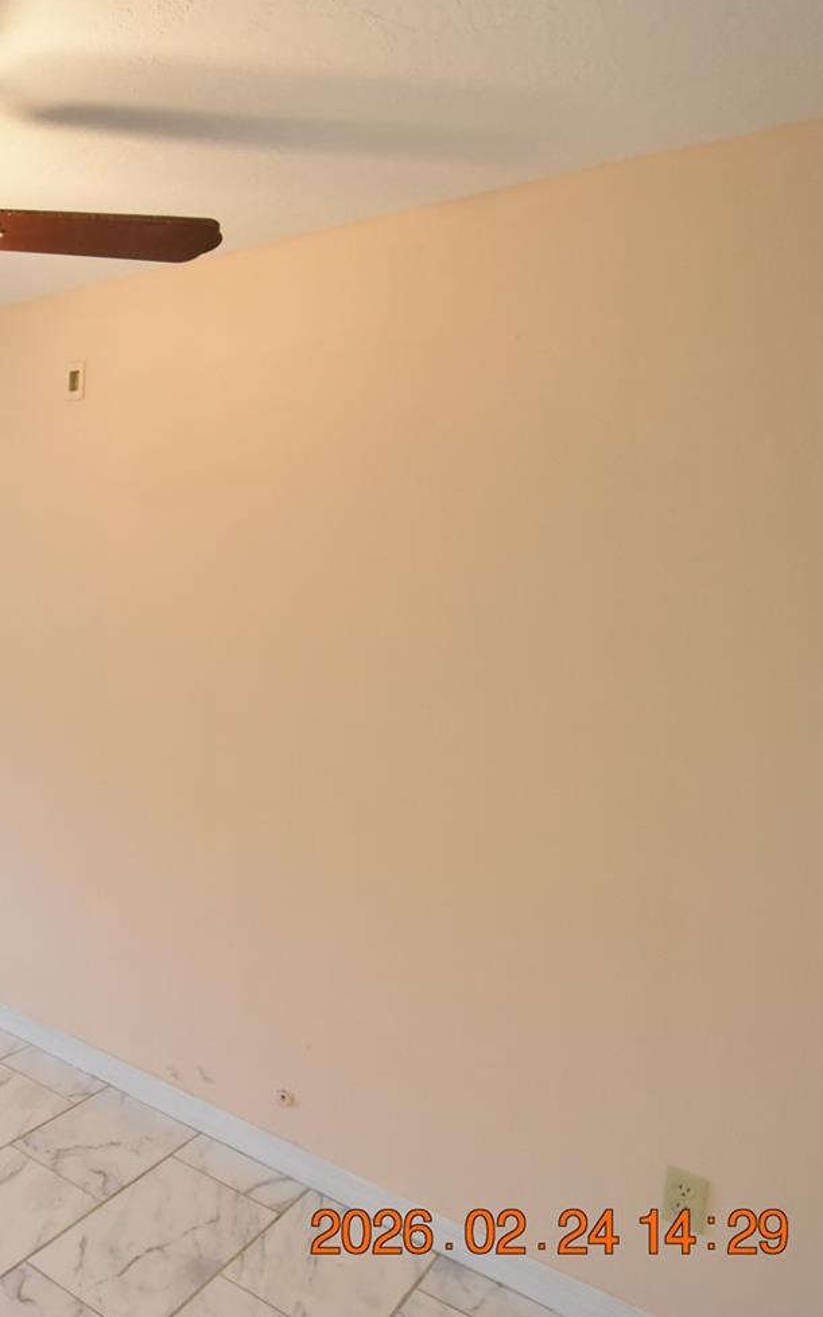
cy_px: 622
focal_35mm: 25
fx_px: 897
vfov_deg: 72.5
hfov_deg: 39.9
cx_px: -86
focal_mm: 10
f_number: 3.5
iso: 800
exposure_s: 1/90
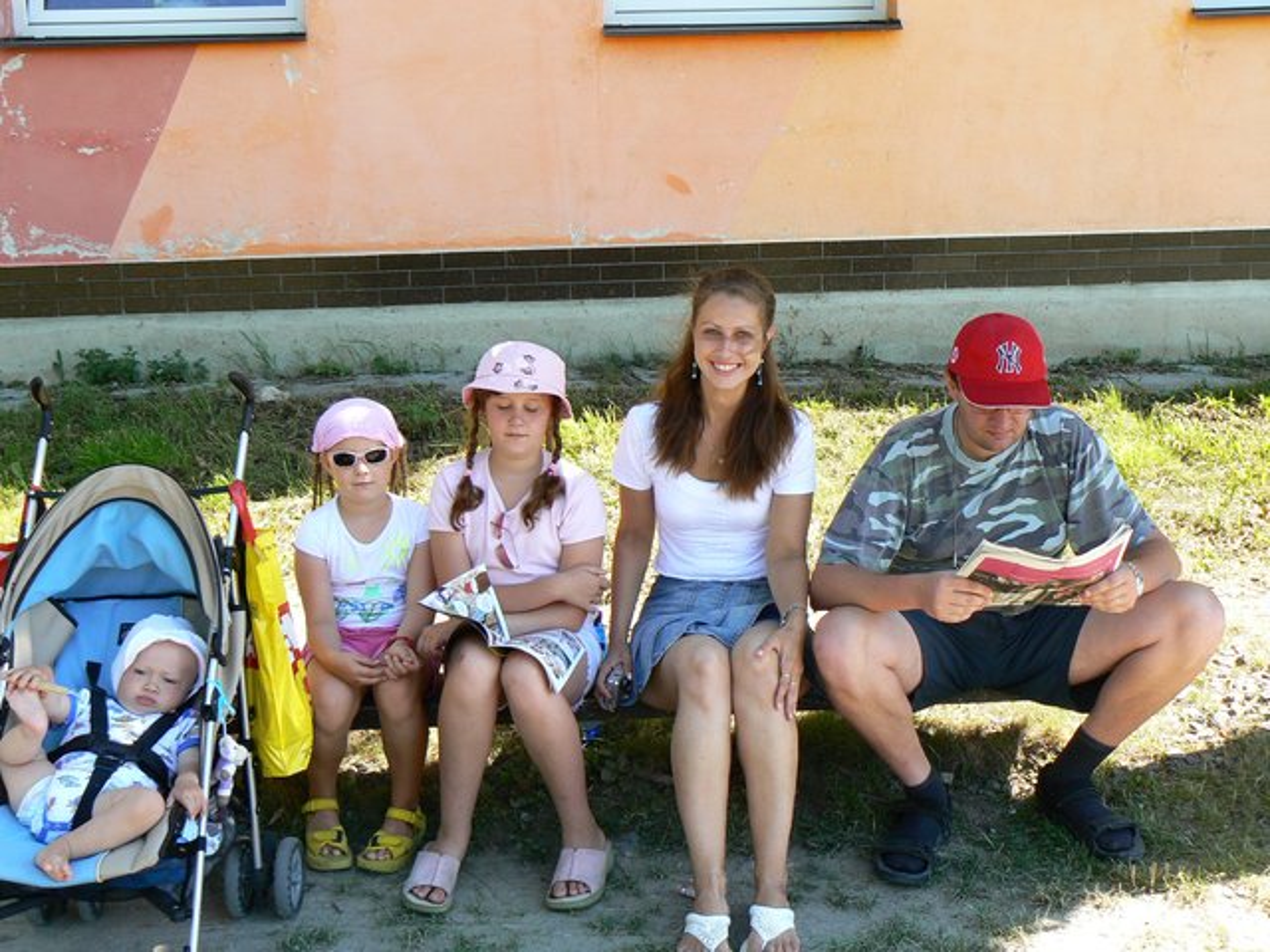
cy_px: 476
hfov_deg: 40.4
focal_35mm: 47
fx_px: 1724
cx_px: 635
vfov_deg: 30.9
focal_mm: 7.8
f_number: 5
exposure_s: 1/100
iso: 80
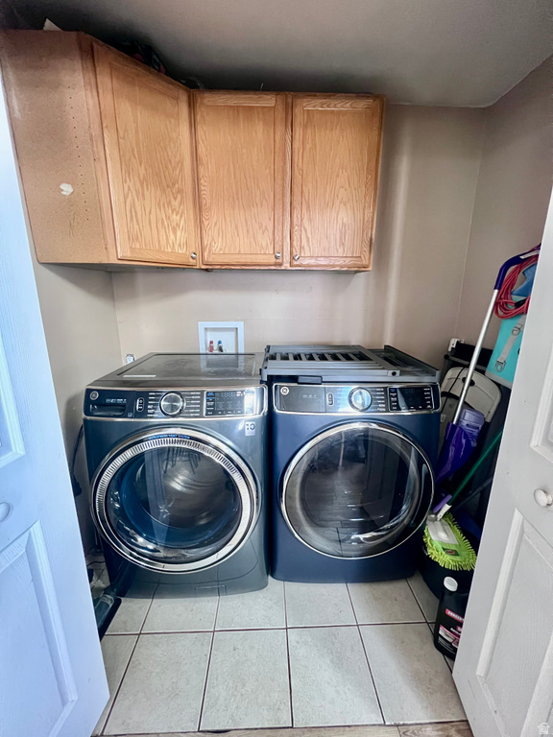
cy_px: 368
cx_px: 276
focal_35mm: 13
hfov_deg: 89.9
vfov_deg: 106.2
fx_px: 277
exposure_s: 1/30
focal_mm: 1.57
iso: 1000
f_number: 1.8
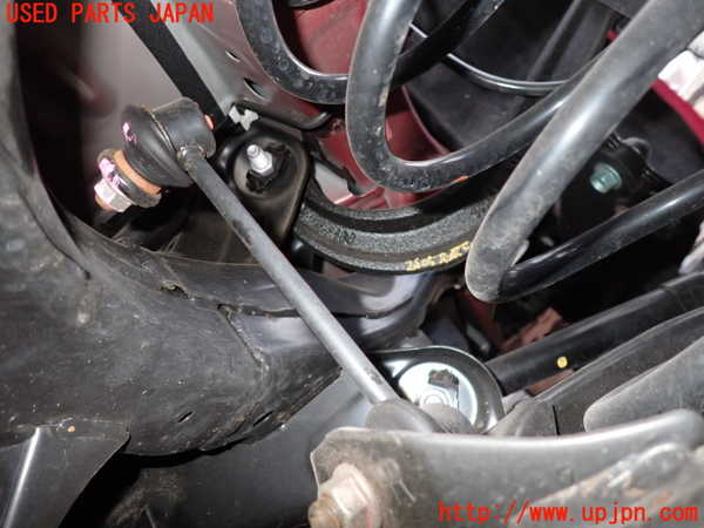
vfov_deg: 54.9
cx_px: 352
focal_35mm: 25
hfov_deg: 69.4
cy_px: 264
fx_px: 508
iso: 320
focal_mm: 4.5
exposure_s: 1/30
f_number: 5.6
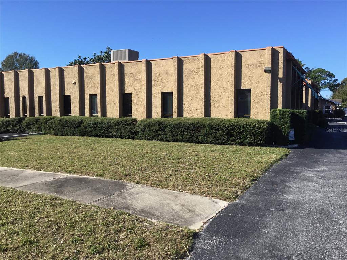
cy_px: 130
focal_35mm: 31
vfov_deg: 45.4
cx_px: 174
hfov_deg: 58.4
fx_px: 311
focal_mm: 3.3
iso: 25
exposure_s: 1/849
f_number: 2.4
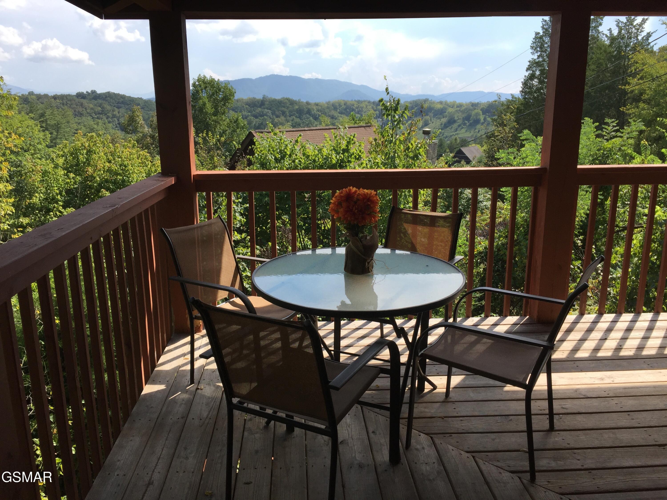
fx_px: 559
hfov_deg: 61.7
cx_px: 334
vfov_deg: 48.2
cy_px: 250
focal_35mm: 29
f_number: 2.2
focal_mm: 4.15
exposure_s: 1/1276
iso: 32
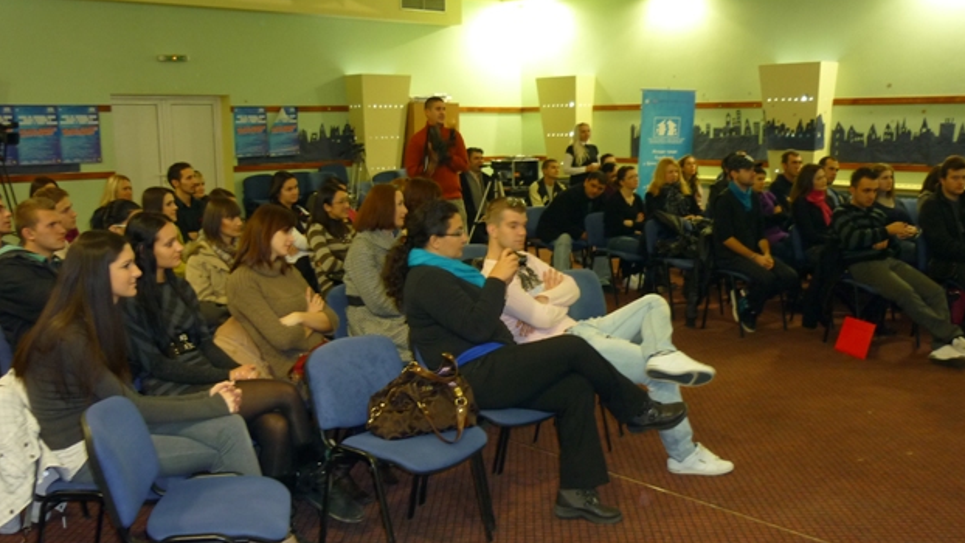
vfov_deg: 32.0
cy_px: 299
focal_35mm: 37
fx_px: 947
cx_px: 482
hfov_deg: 54.0
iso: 200
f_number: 2.8
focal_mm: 5.5
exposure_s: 1/8
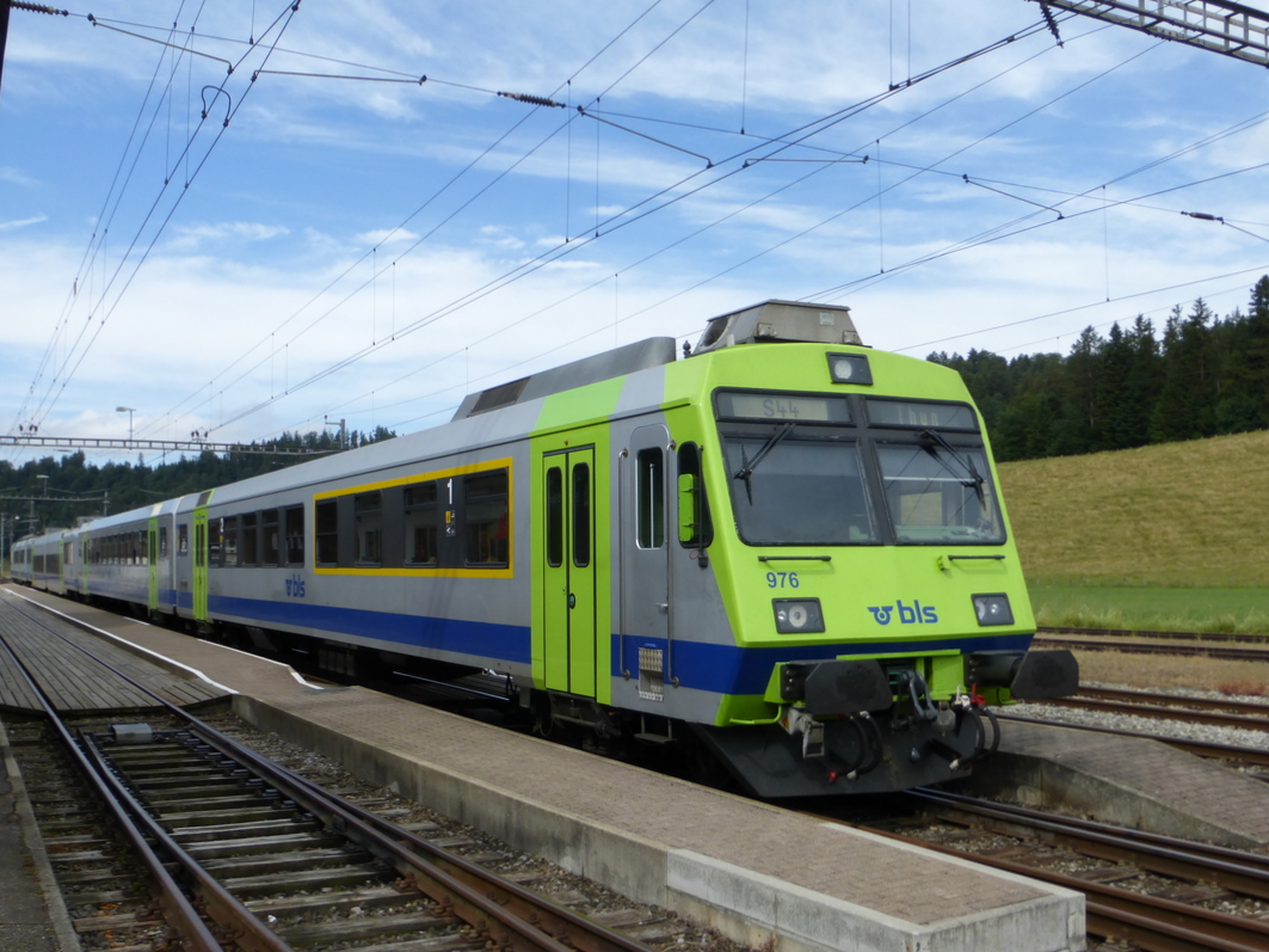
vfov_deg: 40.6
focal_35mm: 35
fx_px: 1283
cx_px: 581
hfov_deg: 52.6
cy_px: 532
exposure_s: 1/800
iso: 100
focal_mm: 5.4
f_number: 4
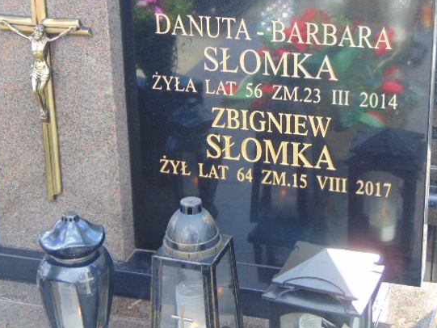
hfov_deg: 23.3
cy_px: 137
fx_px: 1061
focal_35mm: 84
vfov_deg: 17.6
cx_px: 237
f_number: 3.7
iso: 80
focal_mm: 12.8
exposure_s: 1/80
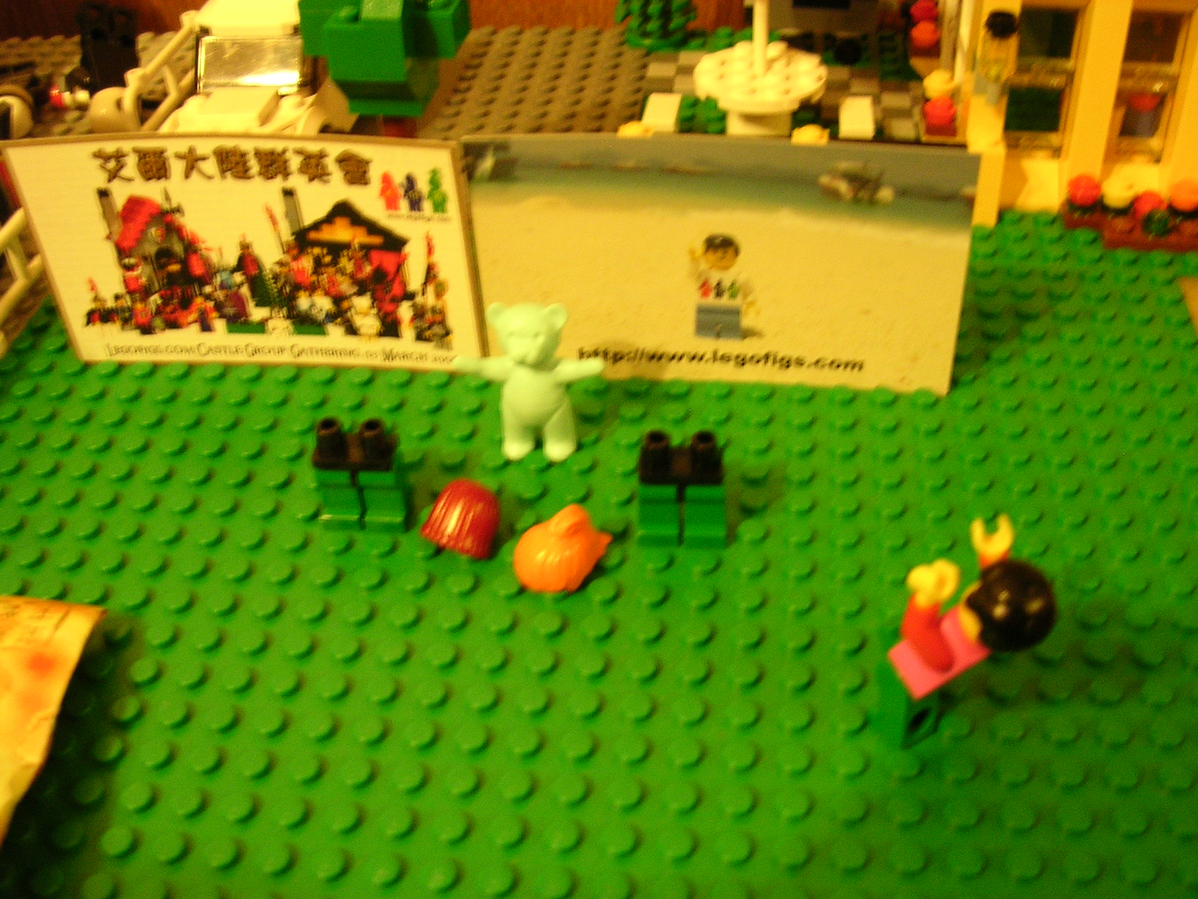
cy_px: 450
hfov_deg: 49.0
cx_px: 599
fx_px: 1315
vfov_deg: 37.7
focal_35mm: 38
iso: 237
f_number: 2.8
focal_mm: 5.8
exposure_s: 1/3.5
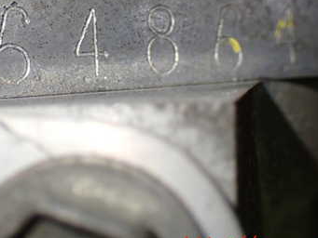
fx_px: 809
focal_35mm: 88
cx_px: 116
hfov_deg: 22.2
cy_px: 48
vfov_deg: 16.7
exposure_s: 1/200
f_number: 3.2
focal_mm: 9.01
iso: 640
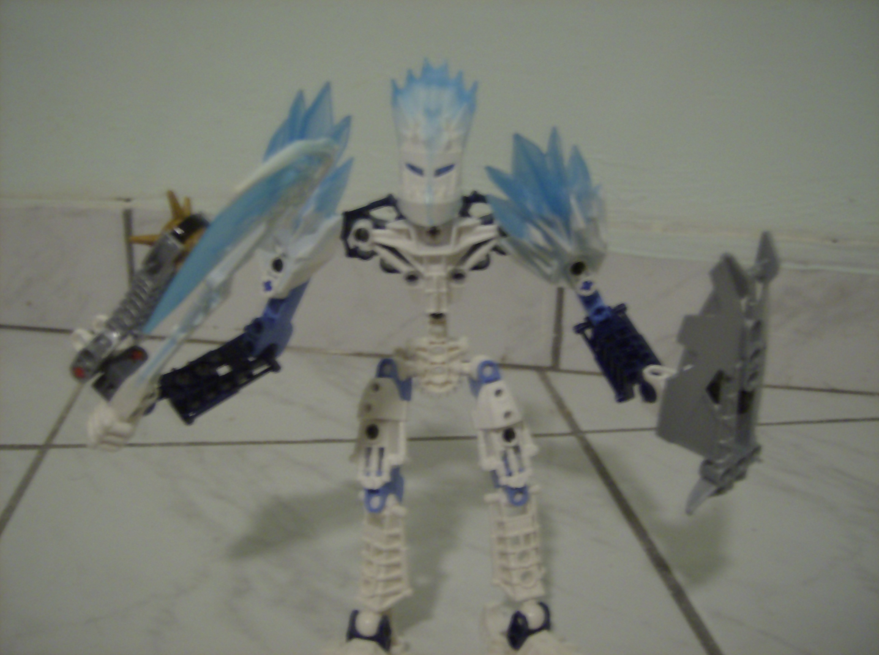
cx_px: 440
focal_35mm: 36
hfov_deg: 51.5
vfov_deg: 39.5
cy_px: 328
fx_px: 912
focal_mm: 6
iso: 200
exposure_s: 1/2.6
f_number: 2.8
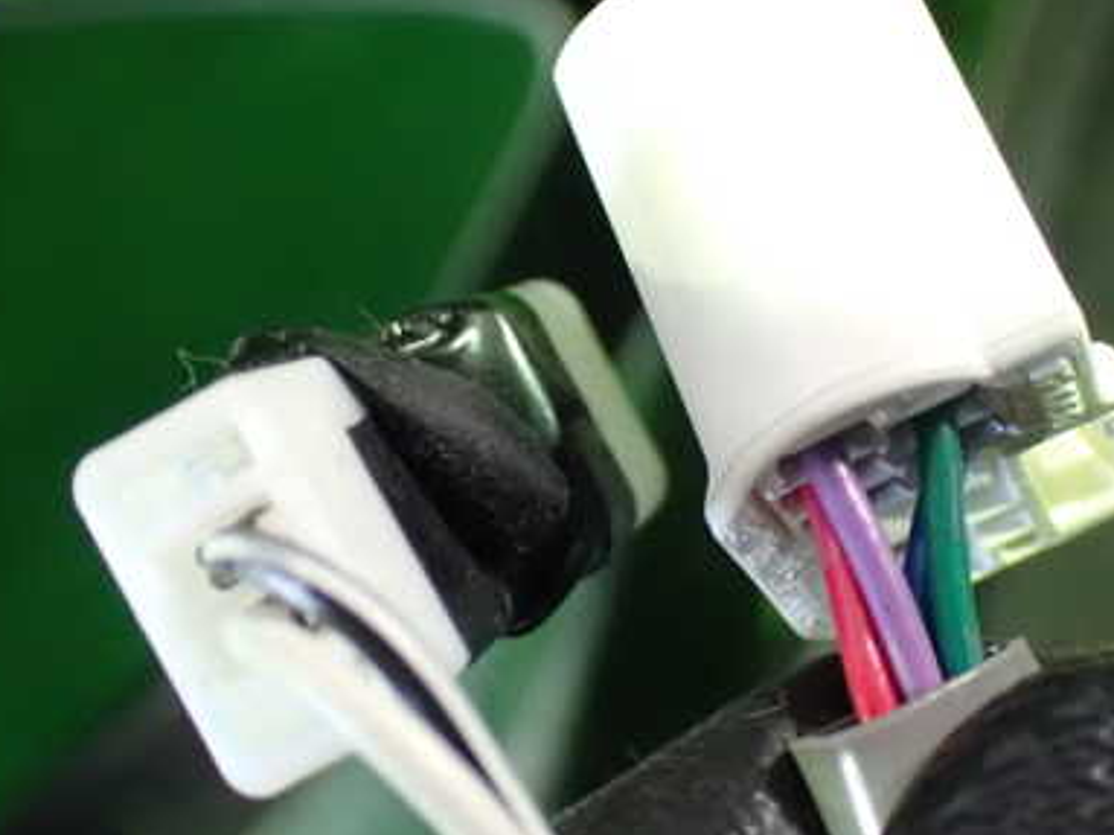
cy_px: 503
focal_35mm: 69
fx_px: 2220
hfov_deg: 28.2
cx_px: 599
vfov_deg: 21.3
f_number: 2.9
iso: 1600
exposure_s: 1/30
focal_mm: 7.84
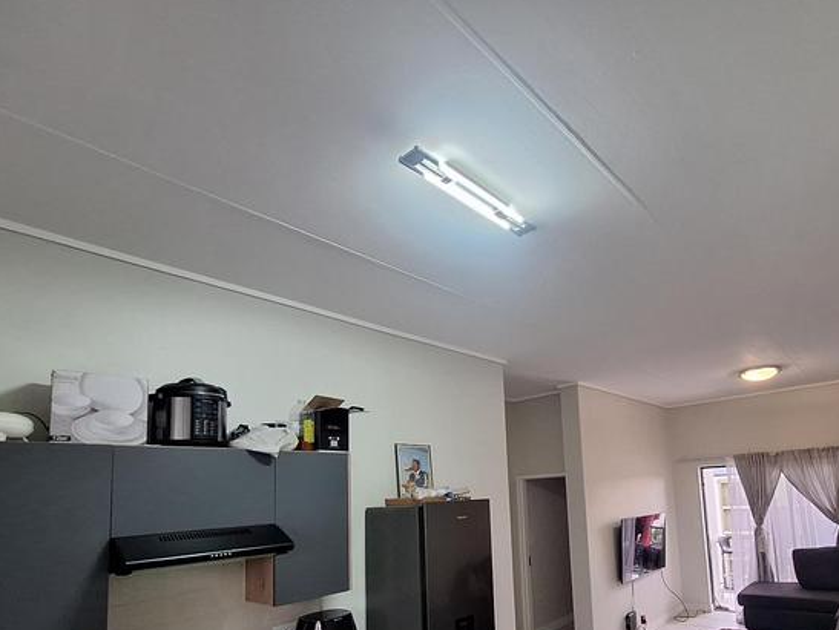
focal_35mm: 19
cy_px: 449
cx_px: 537
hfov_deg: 82.6
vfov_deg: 65.7
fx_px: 461
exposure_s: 1/40
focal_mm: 1.74
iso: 200
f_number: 2.2
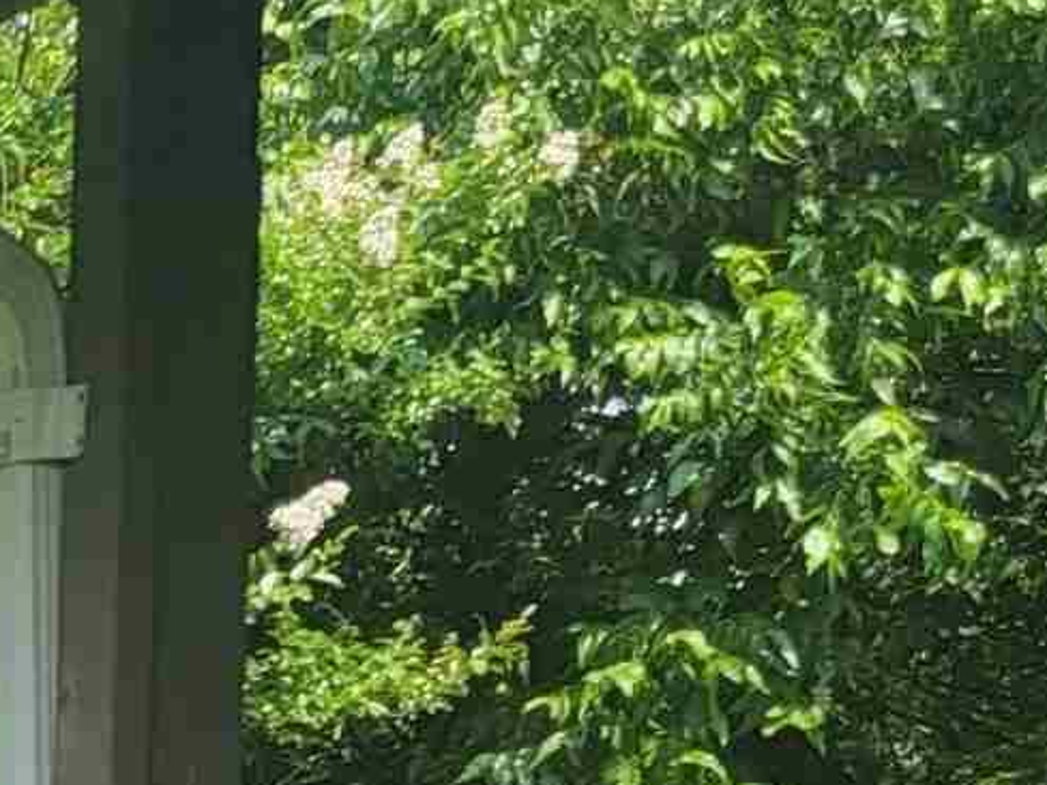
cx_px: -1530
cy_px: 1469
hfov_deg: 10.9
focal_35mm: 151
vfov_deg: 9.3
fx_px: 4567
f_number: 1.8
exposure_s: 1/373
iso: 16
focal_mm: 6.7
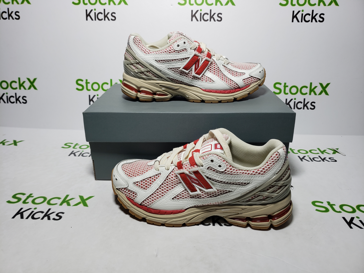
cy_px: 136
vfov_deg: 53.1
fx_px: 273
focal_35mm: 26
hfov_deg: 67.3
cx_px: 182
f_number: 1.5
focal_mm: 4.3
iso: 50
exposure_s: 1/449
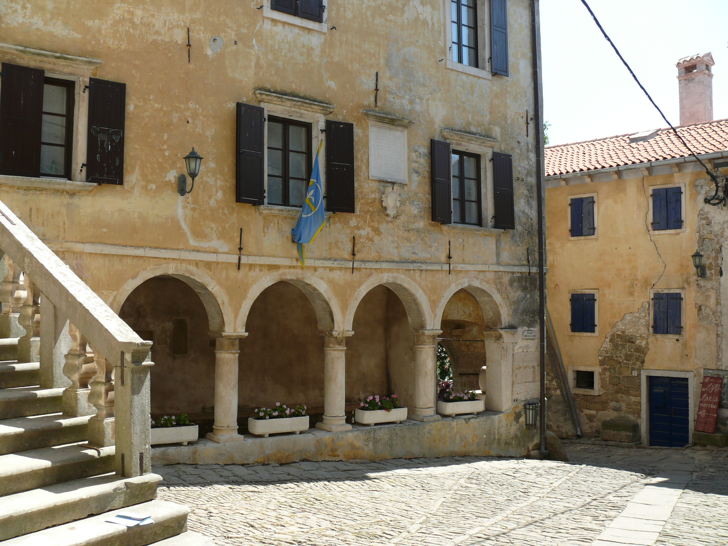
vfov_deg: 40.7
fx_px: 736
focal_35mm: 35
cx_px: 364
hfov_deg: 52.6
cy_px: 273
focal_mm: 7.4
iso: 100
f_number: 4
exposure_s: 1/125
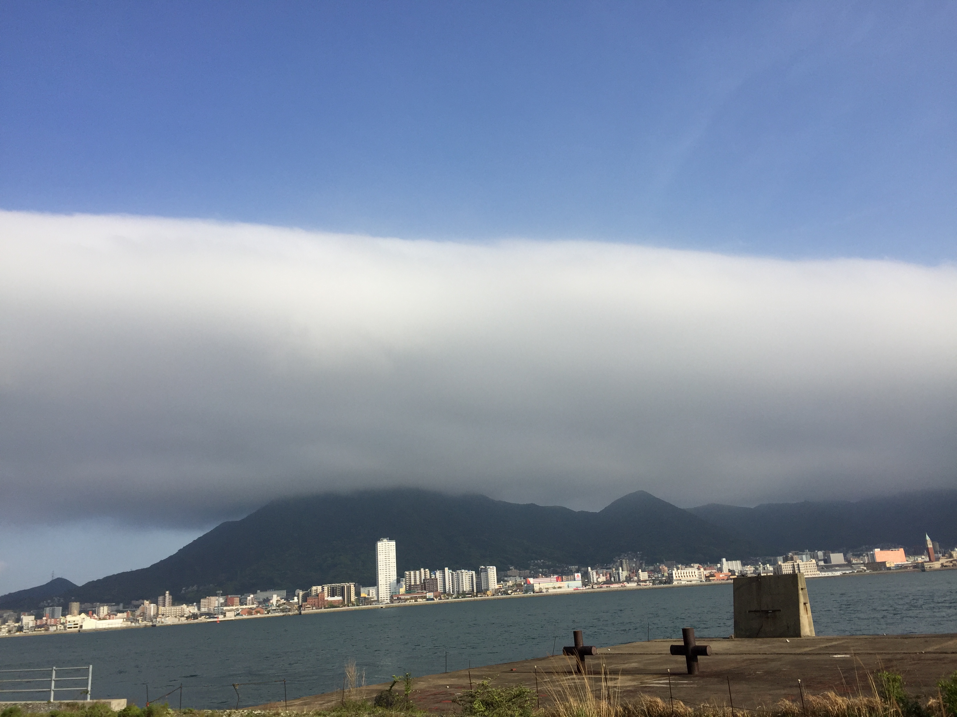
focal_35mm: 29
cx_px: 478
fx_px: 802
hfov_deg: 61.7
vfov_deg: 48.2
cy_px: 358
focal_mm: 4.15
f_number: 2.2
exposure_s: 1/2475
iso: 32
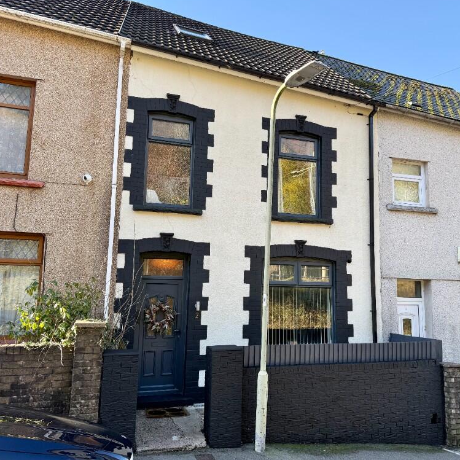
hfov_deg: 55.4
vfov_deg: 55.6
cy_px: 227
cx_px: 261
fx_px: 436
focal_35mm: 29
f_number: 1.78
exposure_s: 1/637
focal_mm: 6.76
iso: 100
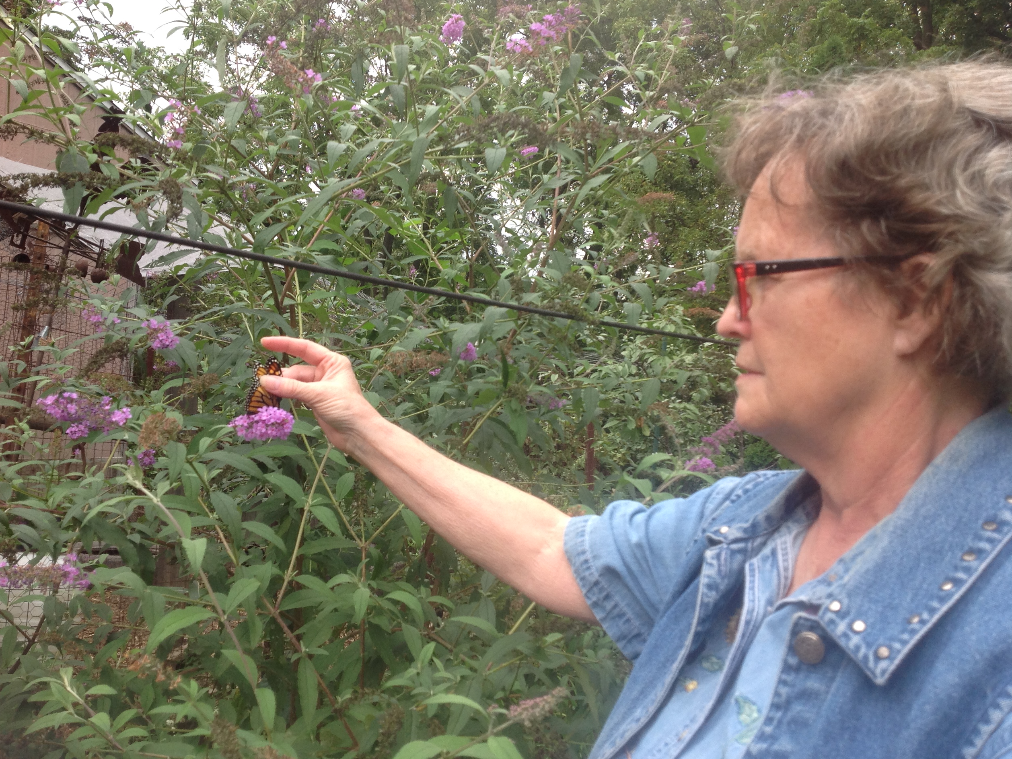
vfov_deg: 39.7
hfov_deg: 51.4
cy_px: 371
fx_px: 1052
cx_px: 496
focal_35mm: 36
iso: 50
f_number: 2.4
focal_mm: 4.28
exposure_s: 1/157
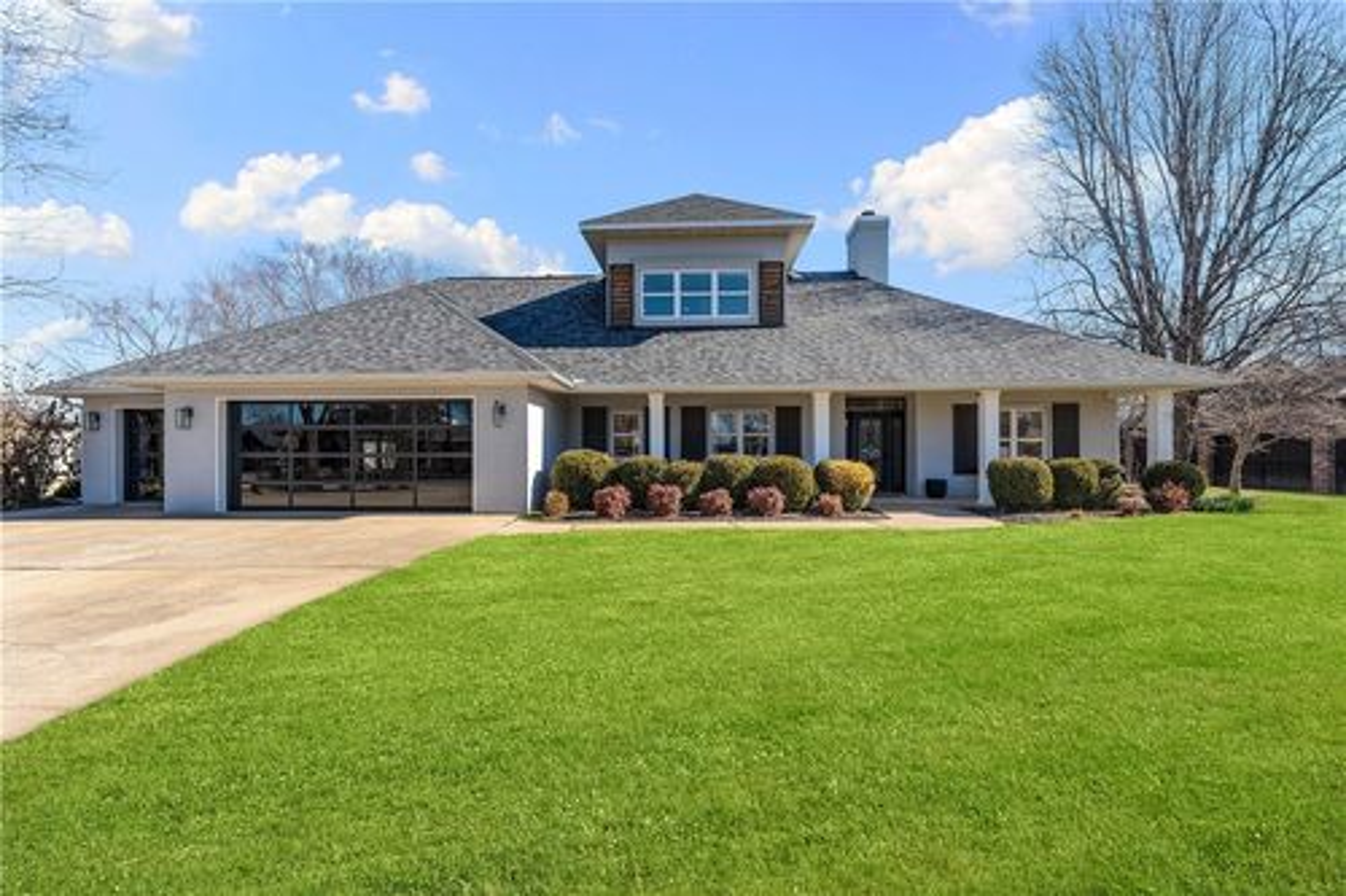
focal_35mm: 15
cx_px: 673
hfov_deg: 98.9
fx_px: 576
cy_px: 448
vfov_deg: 75.8
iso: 1000
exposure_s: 1/1600
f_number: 8
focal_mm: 15.4
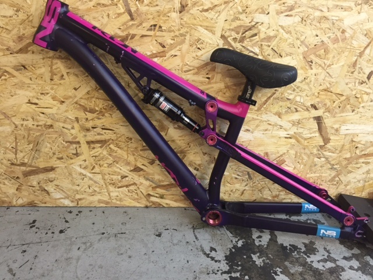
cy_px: 140
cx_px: 186
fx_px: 312
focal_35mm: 29
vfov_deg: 48.2
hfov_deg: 61.7
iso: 160
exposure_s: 1/33
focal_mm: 4.15
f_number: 2.2
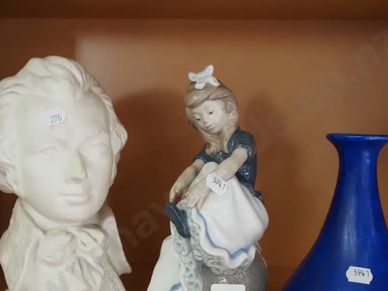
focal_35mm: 50
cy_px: 181
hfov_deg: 38.2
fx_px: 560
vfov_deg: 29.0
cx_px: 201
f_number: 5.6
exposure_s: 1/100
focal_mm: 20
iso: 3200
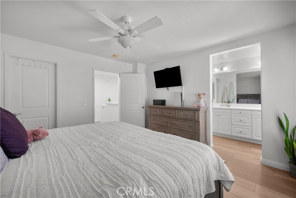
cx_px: 148
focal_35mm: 14
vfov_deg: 81.2
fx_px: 115
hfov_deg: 104.2
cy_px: 99
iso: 640
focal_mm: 14
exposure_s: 1/5
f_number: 9
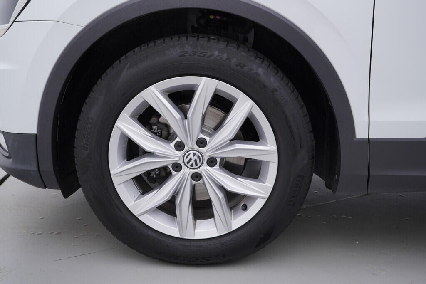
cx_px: 213
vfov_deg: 36.9
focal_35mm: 36
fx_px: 426
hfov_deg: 53.1
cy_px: 142
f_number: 4
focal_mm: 24
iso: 125
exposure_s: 1/80
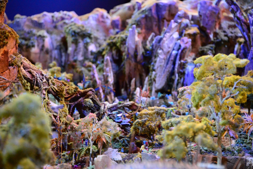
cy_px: 84
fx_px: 1054
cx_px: 126
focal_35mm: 150
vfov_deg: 9.2
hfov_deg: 13.7
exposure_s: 1/30
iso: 12800
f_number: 5.6
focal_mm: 150
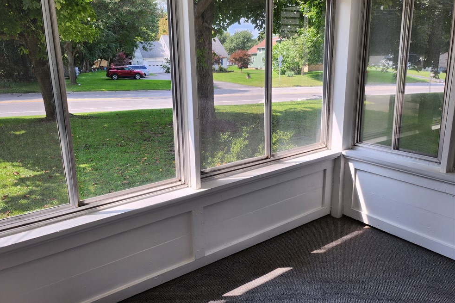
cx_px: 219
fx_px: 329
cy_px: 129
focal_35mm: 26
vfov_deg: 49.4
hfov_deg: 69.4
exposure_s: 1/508
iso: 50
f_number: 1.8
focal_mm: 5
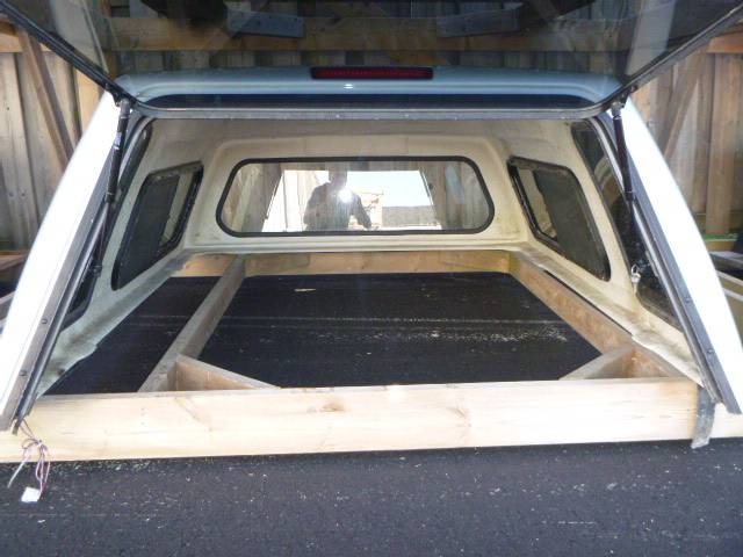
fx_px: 708
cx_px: 372
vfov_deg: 42.9
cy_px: 278
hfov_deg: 55.4
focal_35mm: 33
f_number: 4.3
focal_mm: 5.9
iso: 400
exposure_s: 1/60
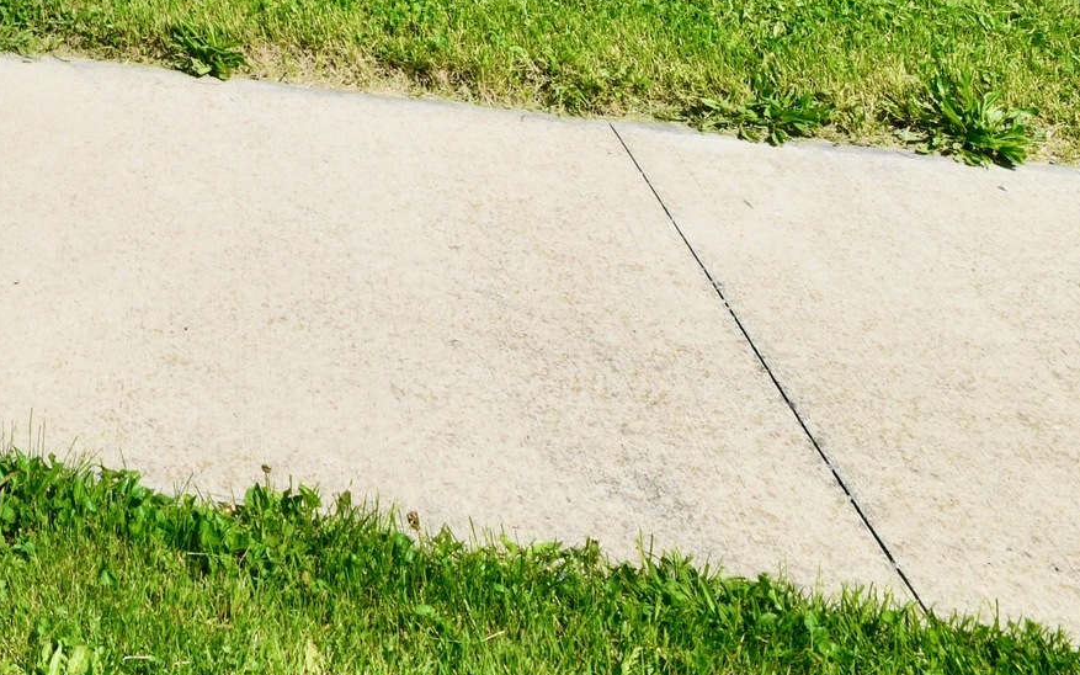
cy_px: -519
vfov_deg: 19.6
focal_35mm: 50
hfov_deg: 30.6
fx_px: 1472
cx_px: -360
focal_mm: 14
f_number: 13
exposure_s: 1/640
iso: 640
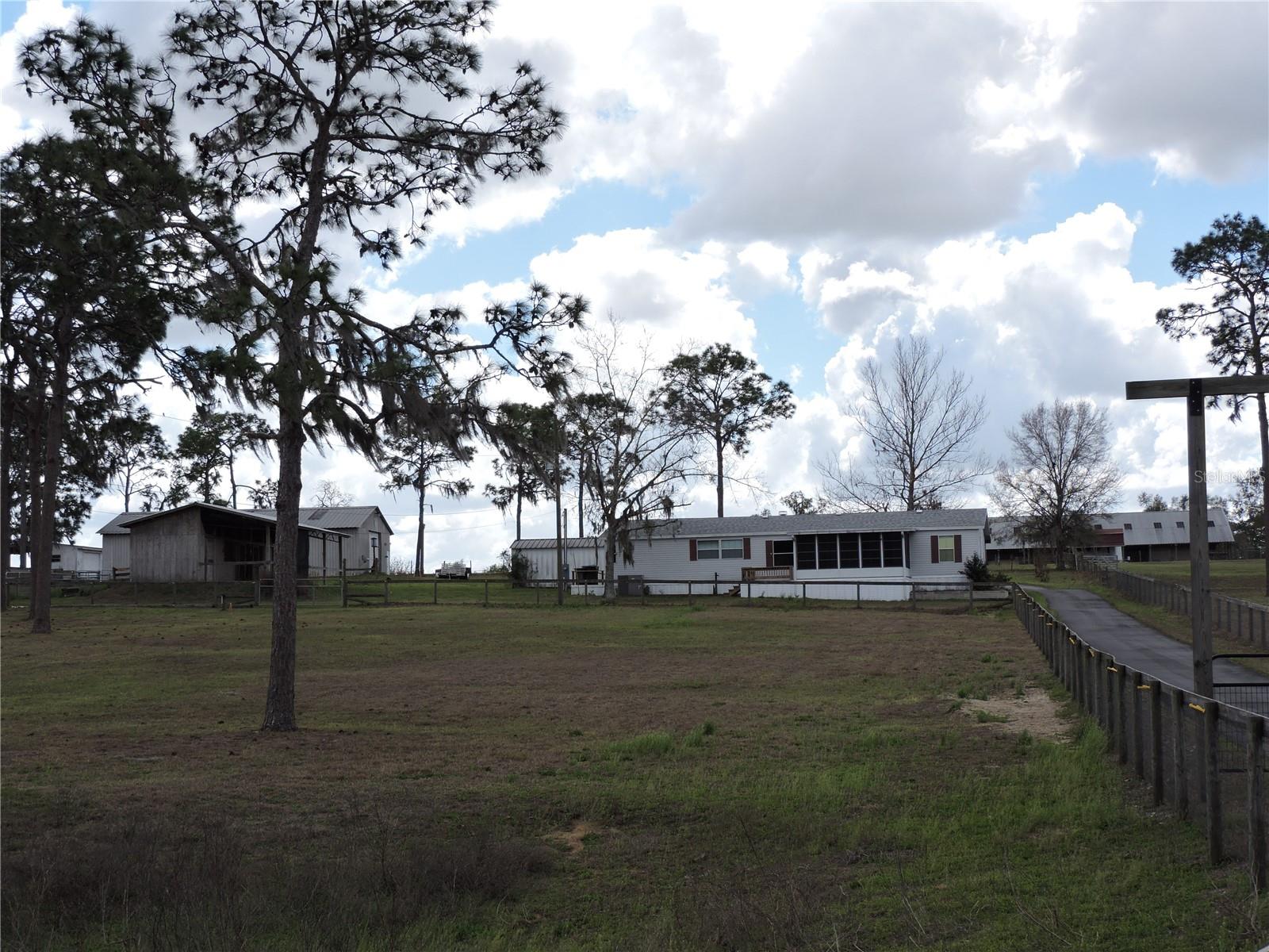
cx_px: 634
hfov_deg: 38.2
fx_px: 1833
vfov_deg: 29.1
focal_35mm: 50
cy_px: 476
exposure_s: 1/1000
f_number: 3.6
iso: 100
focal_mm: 8.9
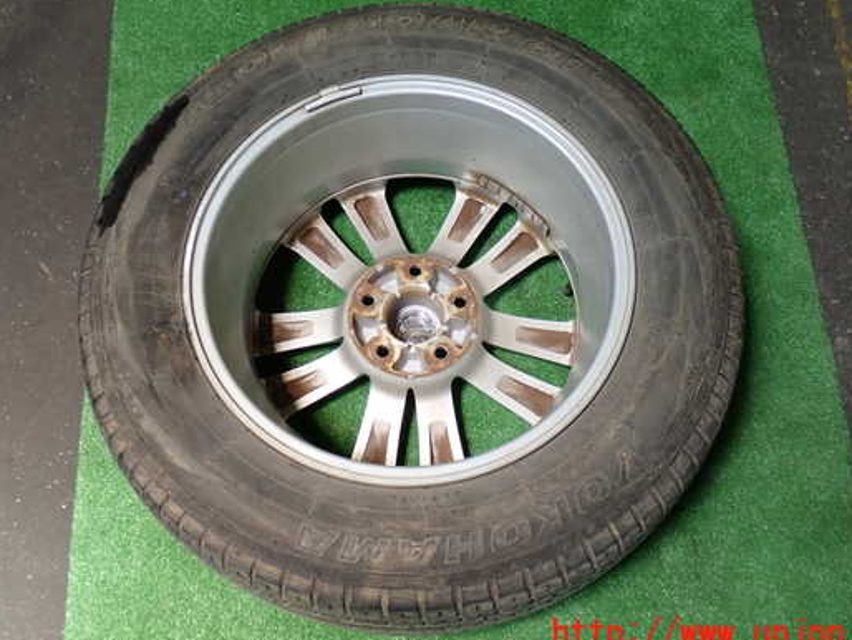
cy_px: 282
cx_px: 429
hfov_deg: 44.8
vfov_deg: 34.3
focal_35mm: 42
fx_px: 1034
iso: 160
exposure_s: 1/80
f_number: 2.5
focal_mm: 6.37
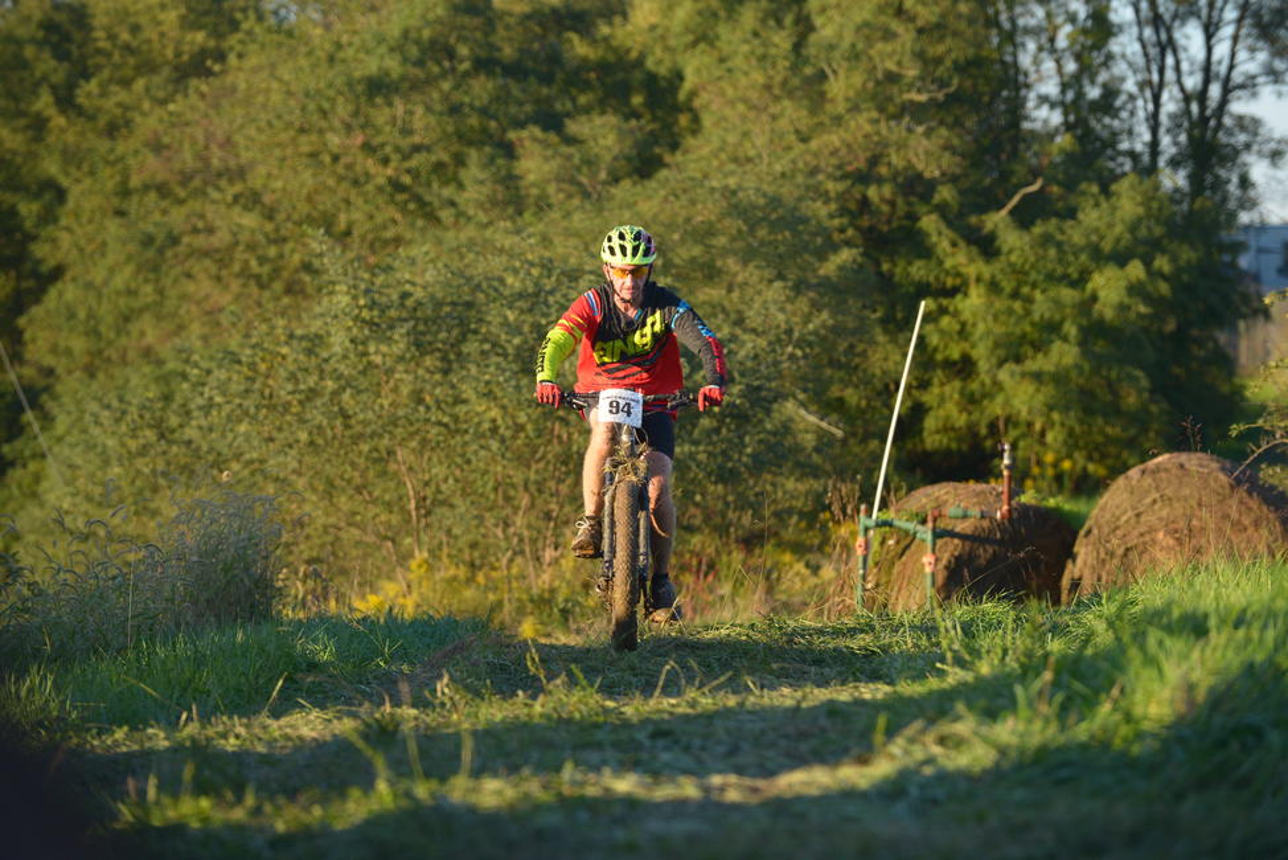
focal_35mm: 190
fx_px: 6799
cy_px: 430
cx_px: 644
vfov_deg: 7.2
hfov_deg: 10.8
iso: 640
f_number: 4.5
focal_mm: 190
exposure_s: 1/1000
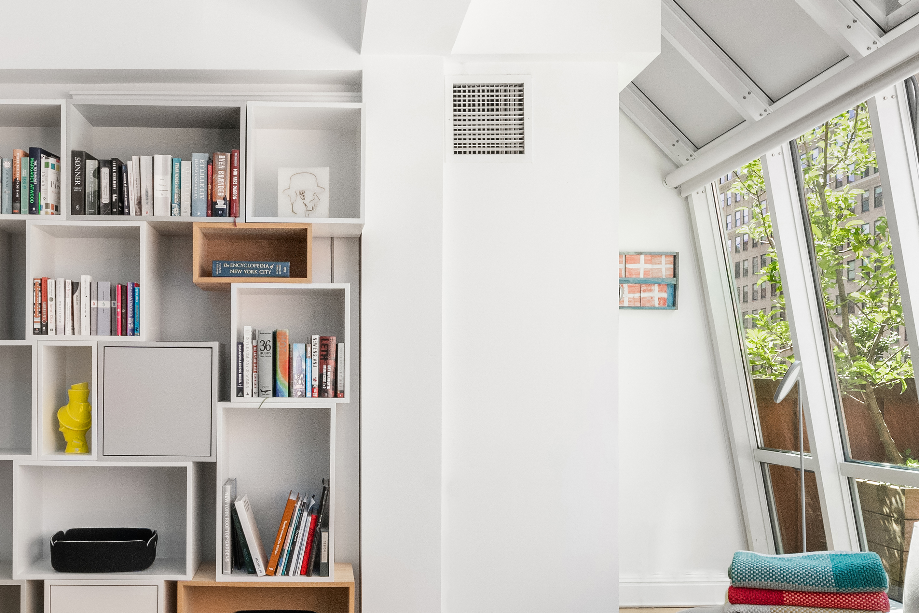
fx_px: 868
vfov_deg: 38.6
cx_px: 375
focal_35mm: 34
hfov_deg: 55.5
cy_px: 384
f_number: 10
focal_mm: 16
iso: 1600
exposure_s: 1/160
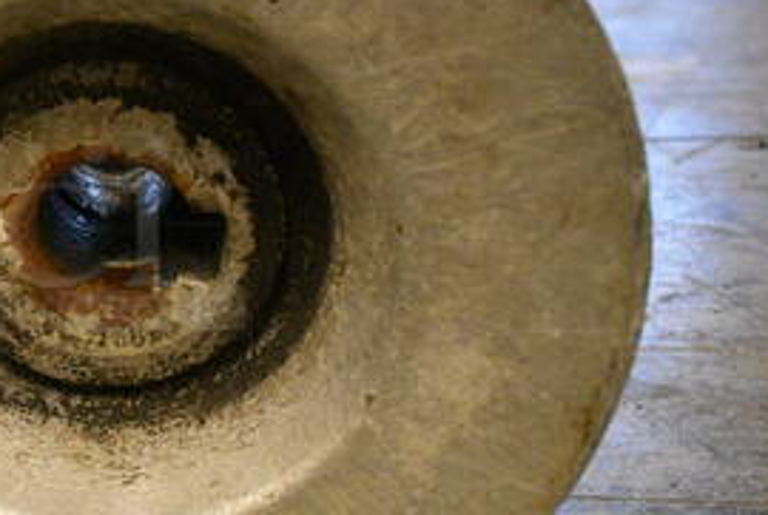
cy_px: 230
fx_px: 1303
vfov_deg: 22.3
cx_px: 34
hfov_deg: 30.9
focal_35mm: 61
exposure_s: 1/125
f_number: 3.5
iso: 4500
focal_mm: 18
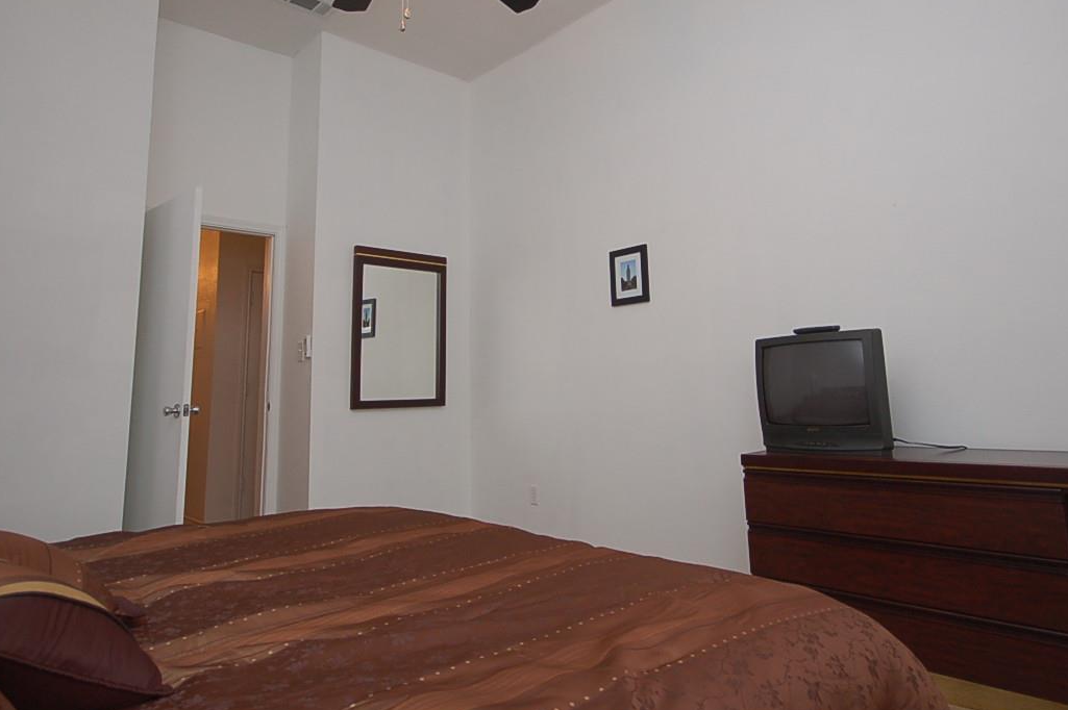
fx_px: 652
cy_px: 262
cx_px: 556
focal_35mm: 22
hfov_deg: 78.6
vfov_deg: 56.4
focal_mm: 10
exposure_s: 1/60
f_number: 4
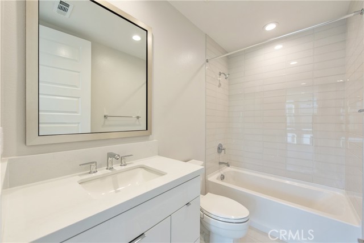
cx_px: 182
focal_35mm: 15
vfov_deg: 77.4
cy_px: 122
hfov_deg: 100.4
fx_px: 152
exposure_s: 1/100
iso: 400
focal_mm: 15
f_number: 5
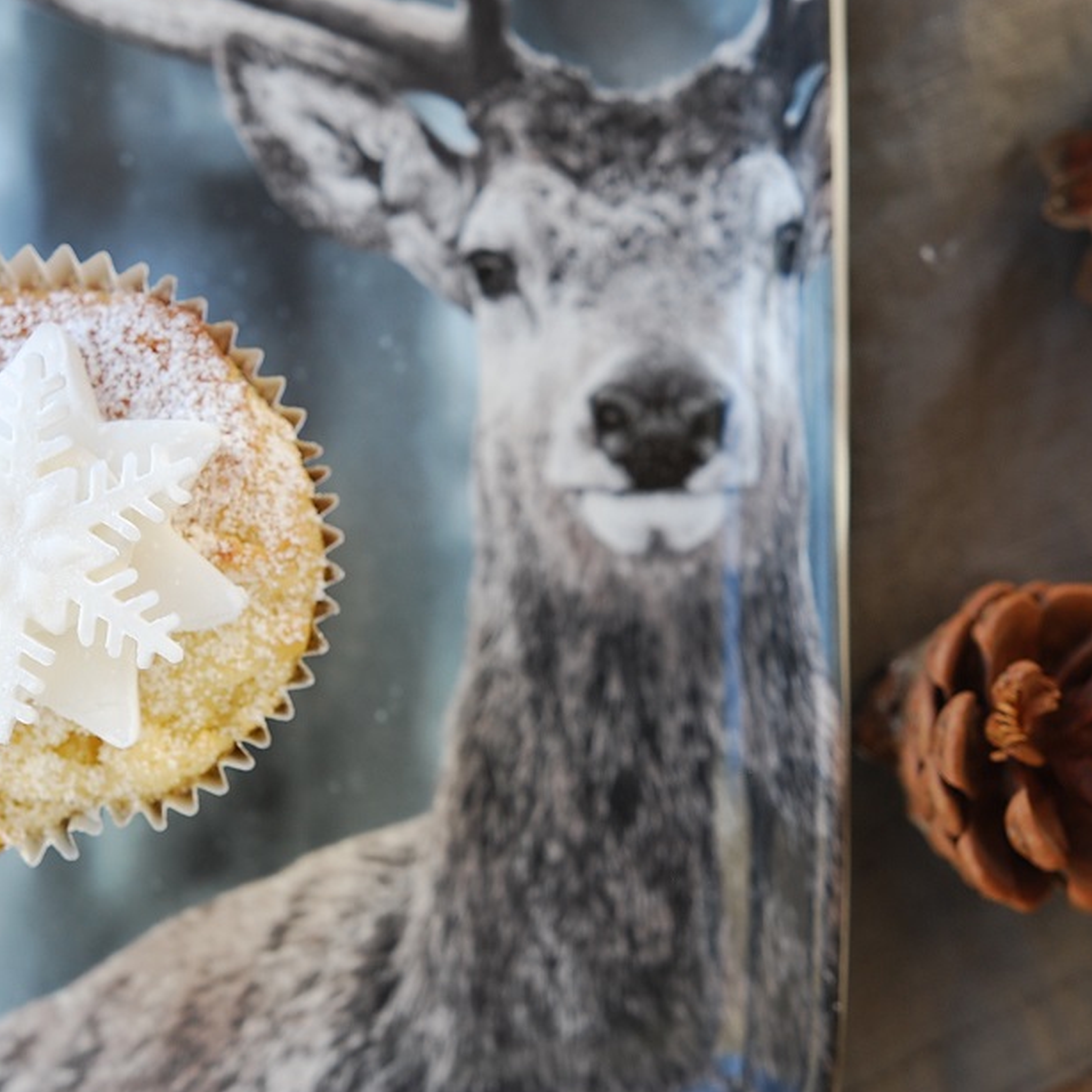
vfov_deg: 23.8
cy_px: 554
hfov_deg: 23.8
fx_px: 2594
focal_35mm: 73
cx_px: 546
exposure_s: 1/80
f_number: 4.5
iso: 200
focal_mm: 35
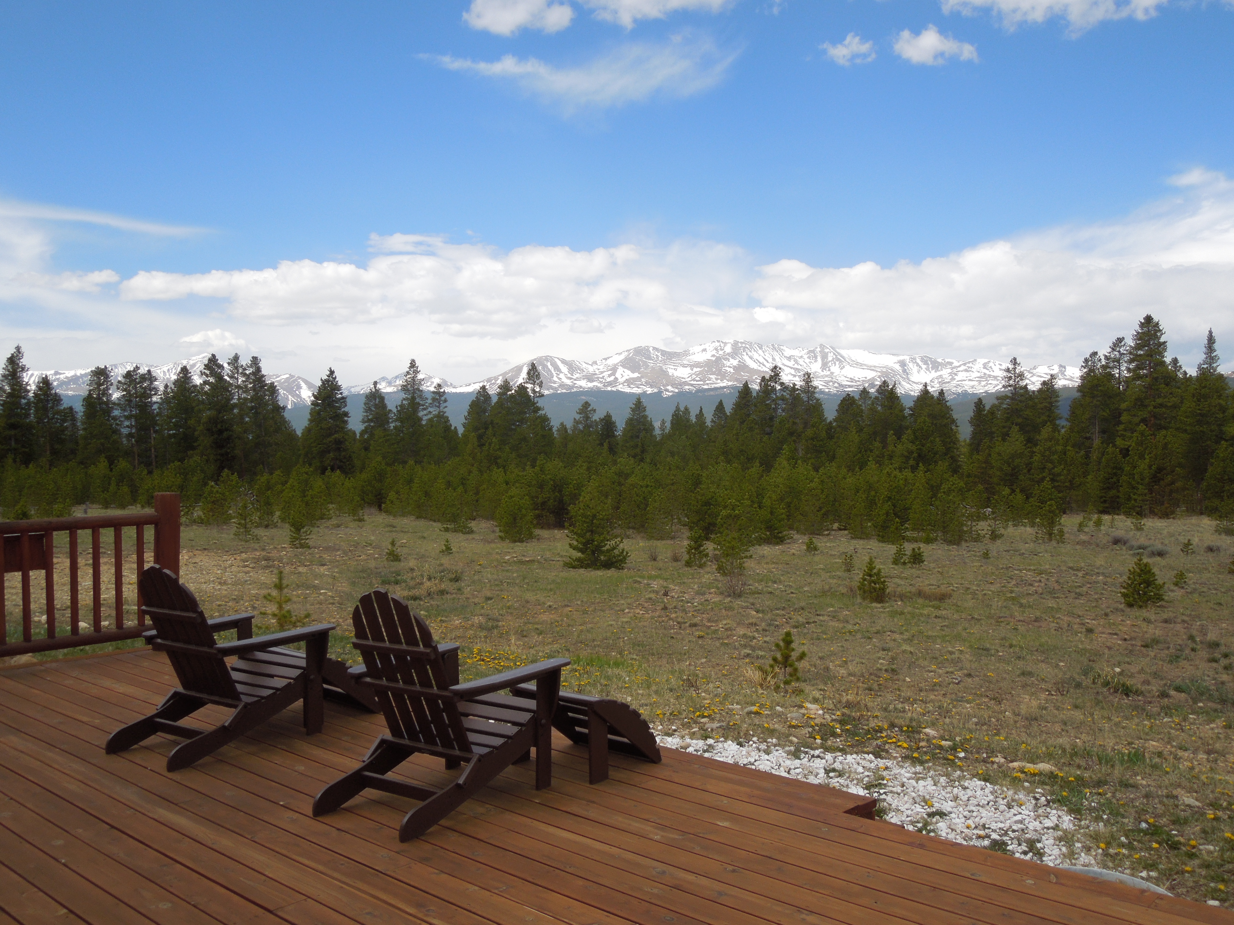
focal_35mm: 31
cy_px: 462
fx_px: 1105
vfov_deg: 45.4
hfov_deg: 58.4
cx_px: 617
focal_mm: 5.6
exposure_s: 1/1000
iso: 100
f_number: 3.6
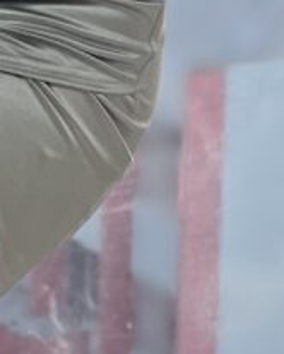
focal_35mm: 339
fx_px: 3557
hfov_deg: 4.6
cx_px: -17
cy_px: -310
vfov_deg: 5.6
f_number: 2.8
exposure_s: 1/120
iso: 40
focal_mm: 9
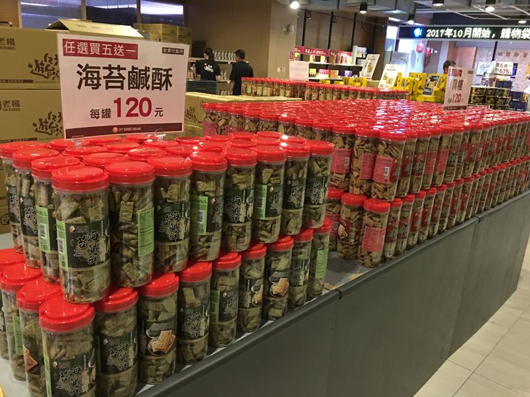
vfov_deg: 48.2
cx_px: 265
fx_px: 444
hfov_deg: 61.7
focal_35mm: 29
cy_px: 198
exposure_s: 1/4
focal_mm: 4.15
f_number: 2.2
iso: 80
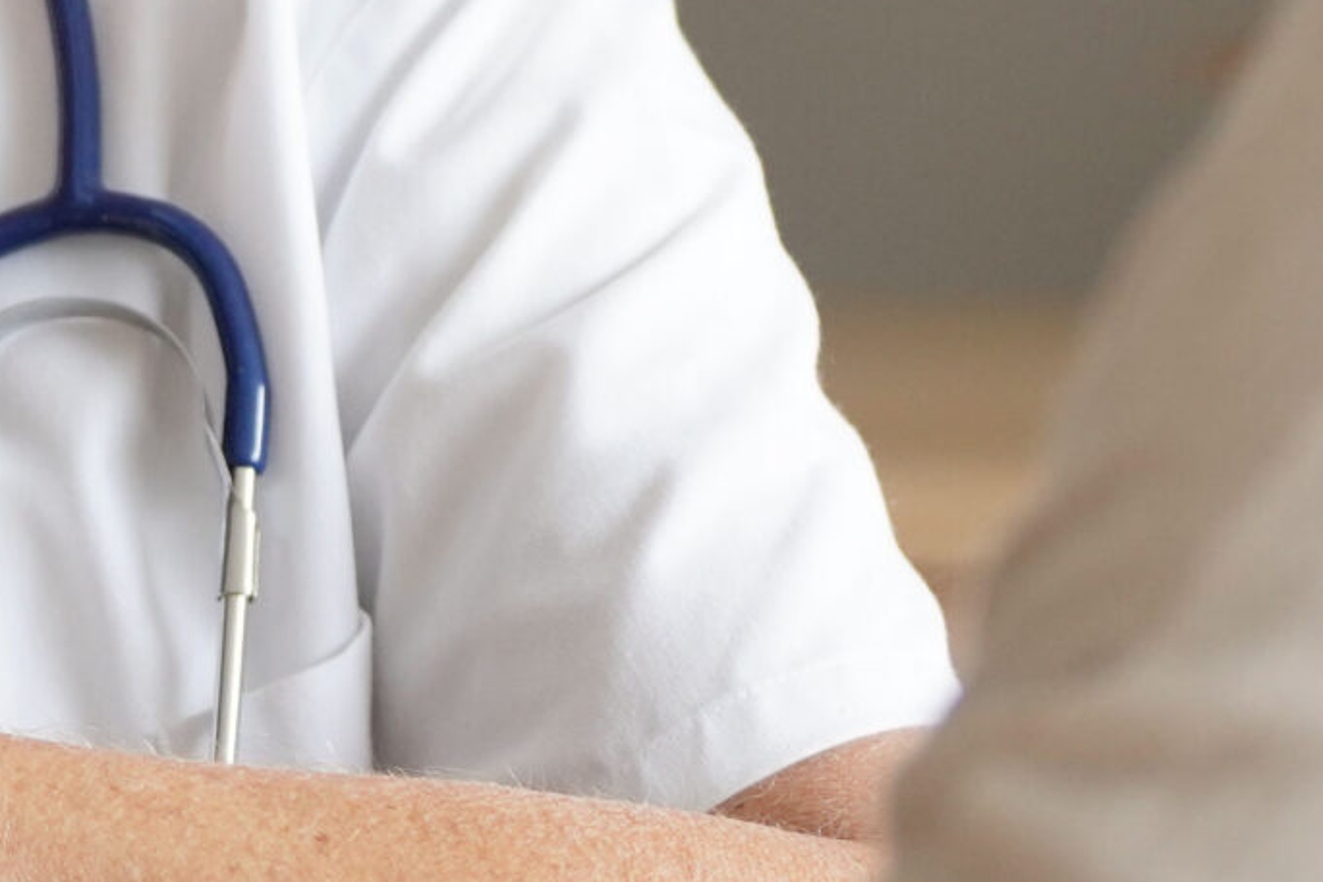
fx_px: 22237
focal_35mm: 605
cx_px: 326
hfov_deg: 3.4
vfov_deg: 2.3
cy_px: -42
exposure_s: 1/1000
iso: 800
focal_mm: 108
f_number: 2.8
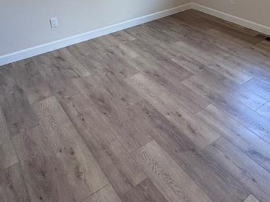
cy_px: 9
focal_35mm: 36
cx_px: 191
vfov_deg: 36.4
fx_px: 281
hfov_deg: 49.9
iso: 100
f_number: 2.2
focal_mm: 2.22
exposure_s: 1/120
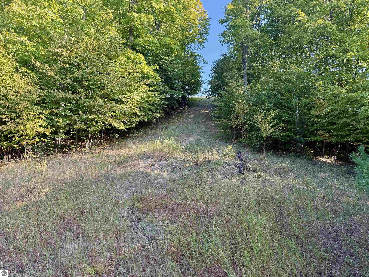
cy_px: 138
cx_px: 184
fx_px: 256
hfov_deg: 71.6
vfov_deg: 56.8
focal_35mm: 24
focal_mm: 6.76
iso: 100
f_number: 1.78
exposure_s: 1/319
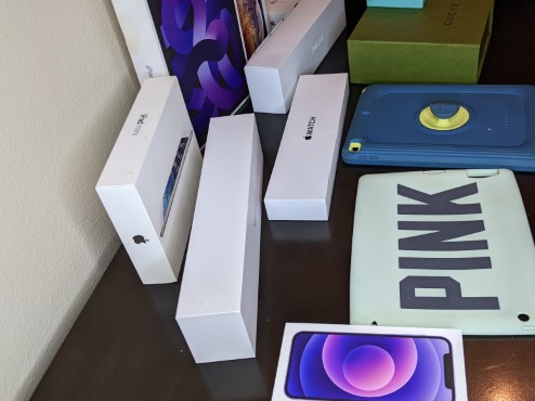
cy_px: 217
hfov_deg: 52.5
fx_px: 541
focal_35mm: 35
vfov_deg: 40.6
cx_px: 302
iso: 98
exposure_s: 1/120
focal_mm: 4.44
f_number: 1.8
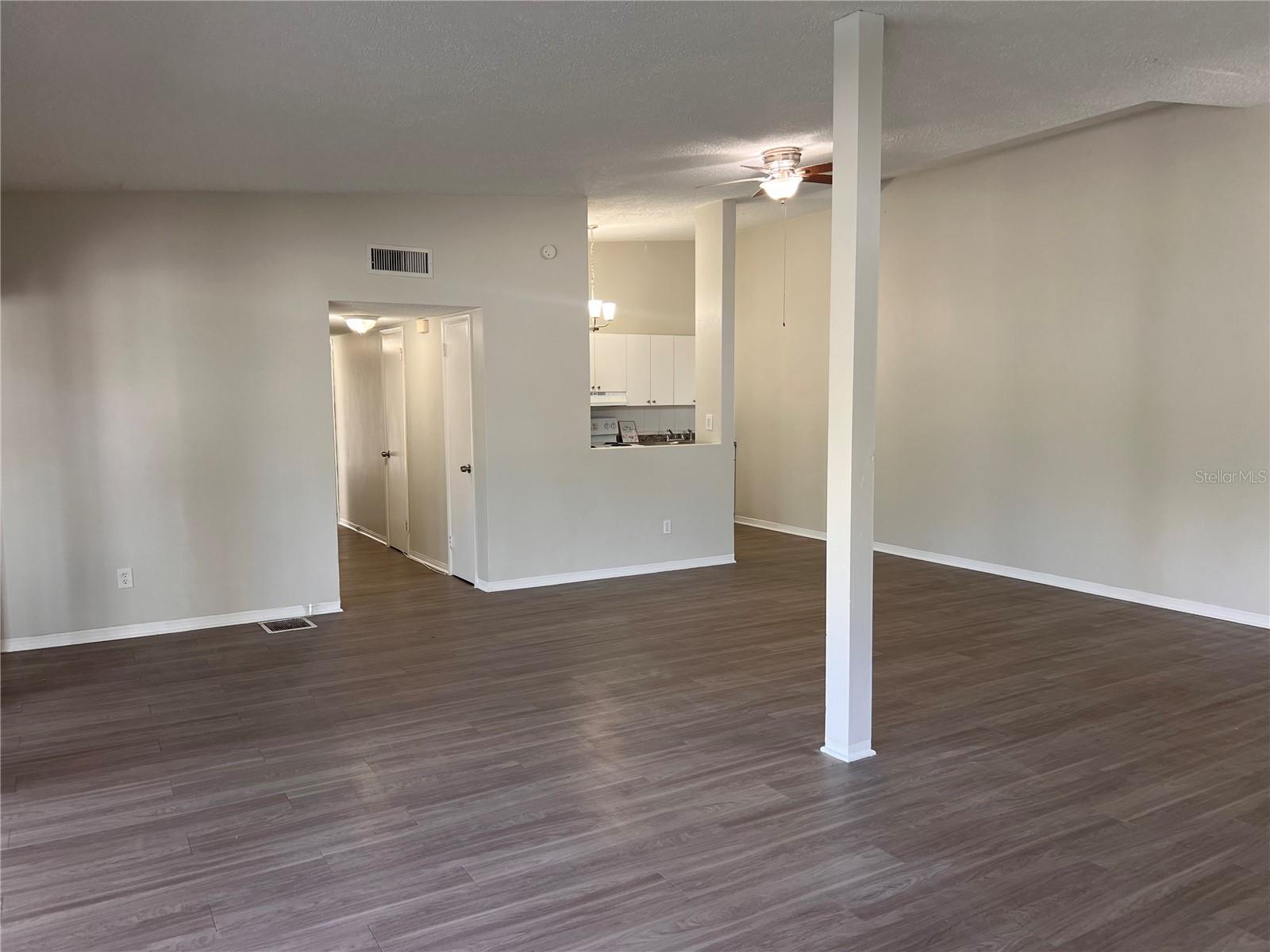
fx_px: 954
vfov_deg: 53.1
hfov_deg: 67.3
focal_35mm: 26
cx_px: 635
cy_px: 476
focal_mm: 5.7
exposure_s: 1/60
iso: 80
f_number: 1.5
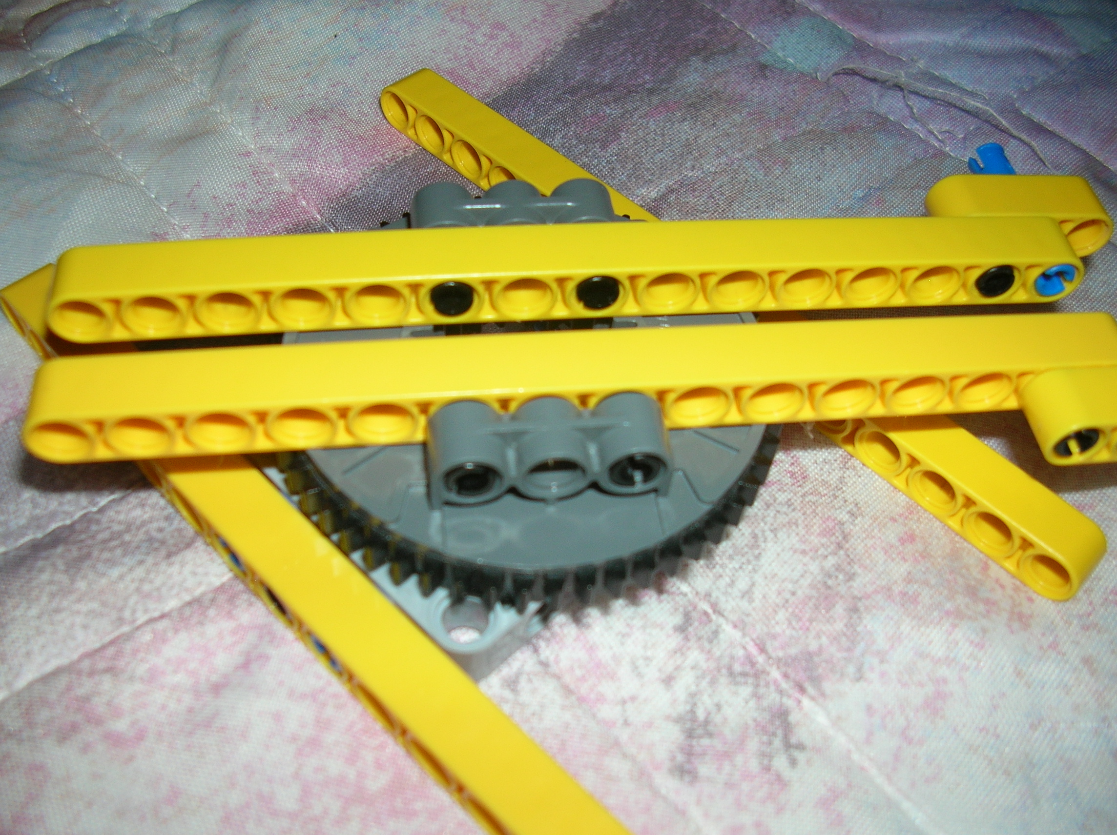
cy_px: 418
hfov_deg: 52.7
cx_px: 558
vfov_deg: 40.6
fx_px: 1128
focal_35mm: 35
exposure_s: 1/60.1
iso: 50
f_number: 2.8
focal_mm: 5.8
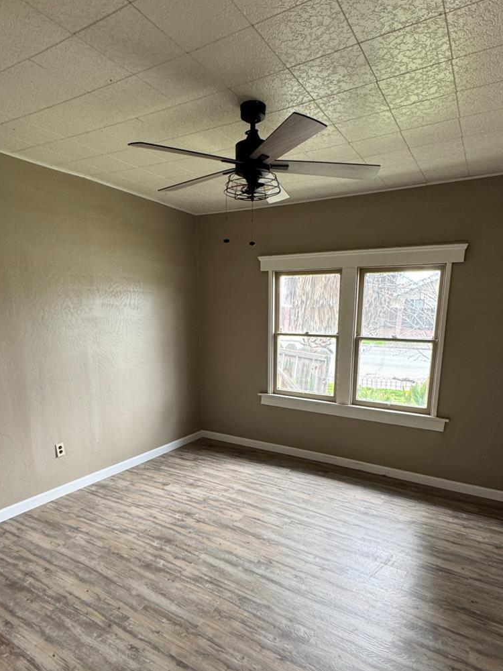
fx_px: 407
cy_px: 394
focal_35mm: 21
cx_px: 242
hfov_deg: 63.4
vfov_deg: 78.3
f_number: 2.2
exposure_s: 1/120
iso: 160
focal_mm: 2.22
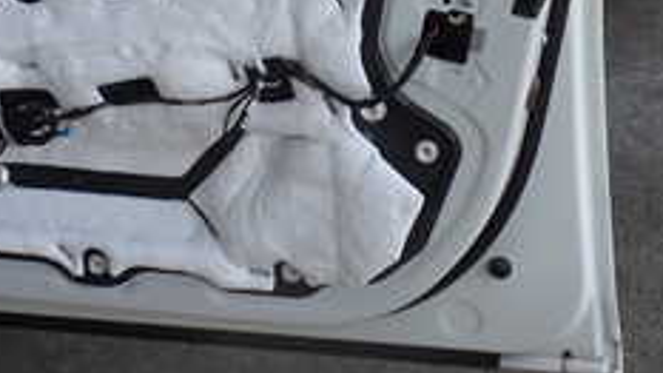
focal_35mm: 84
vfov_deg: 13.7
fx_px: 1477
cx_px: 353
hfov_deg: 25.3
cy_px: -142
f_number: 3.2
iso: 100
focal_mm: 5.4
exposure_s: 1/160
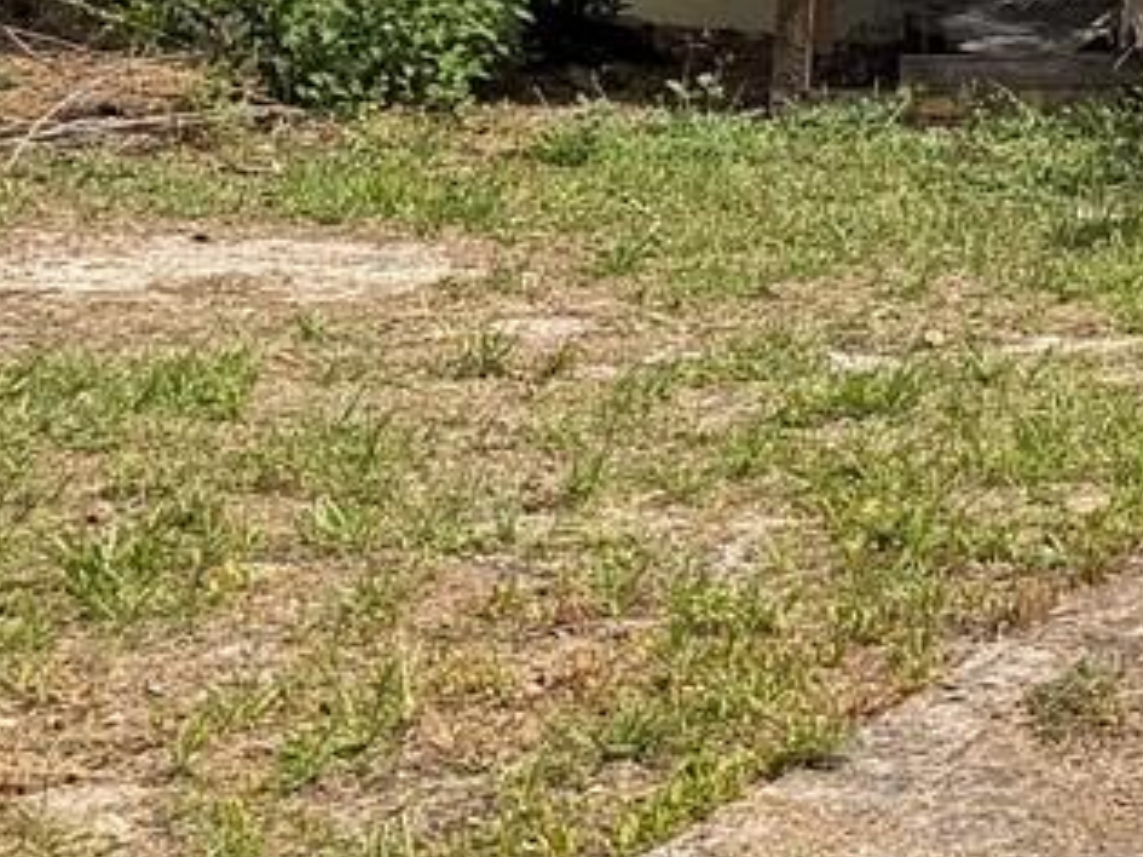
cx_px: 2413
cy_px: -450
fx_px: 4027
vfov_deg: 11.6
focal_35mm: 122
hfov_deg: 13.4
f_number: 1.78
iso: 80
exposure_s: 1/4167
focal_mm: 6.76
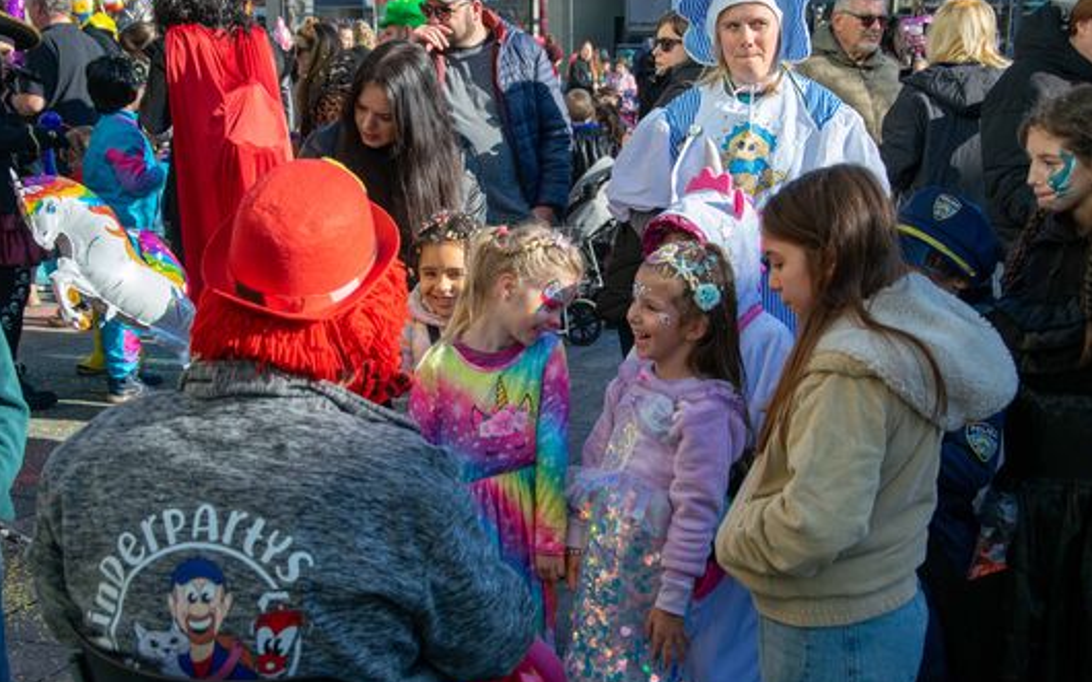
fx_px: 1577
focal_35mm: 53
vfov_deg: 24.4
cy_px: 354
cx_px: 548
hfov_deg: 38.2
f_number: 5
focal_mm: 34
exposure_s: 1/1250
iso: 400
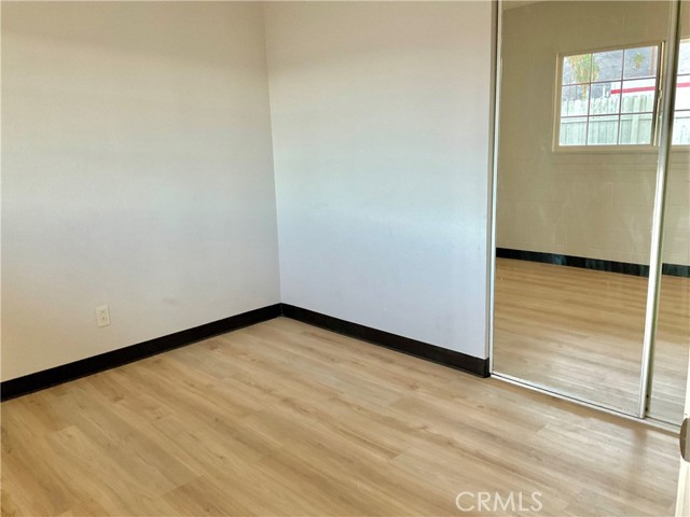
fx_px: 578
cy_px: 258
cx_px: 345
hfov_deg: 61.7
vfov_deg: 48.2
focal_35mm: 29
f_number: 1.8
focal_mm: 3
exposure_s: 1/60
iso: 160
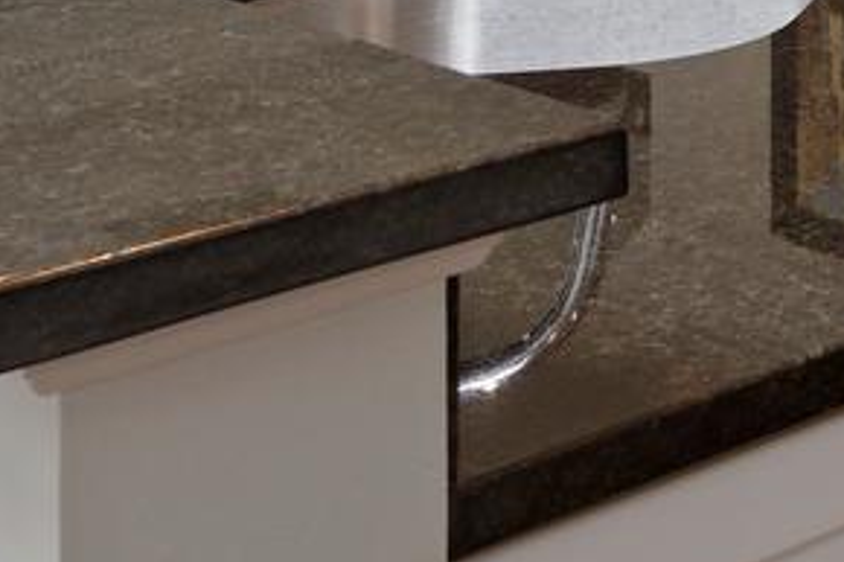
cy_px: -542
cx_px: 1947
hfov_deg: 14.6
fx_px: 2320
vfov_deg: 12.3
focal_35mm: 99
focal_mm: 14
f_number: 10
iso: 320
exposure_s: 1/10
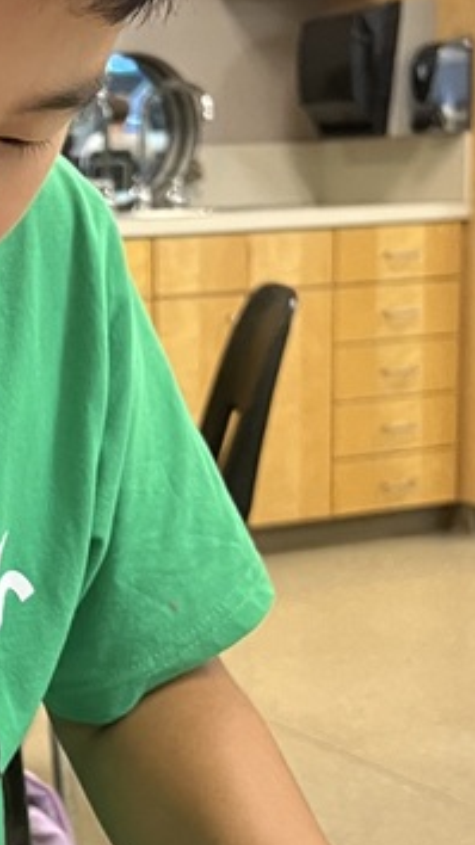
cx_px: 41
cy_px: 554
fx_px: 1837
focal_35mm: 82
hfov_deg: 14.6
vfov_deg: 25.8
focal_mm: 5.7
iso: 320
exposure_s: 1/60
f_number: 1.5
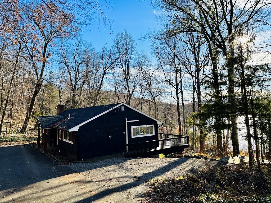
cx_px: 136
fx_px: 188
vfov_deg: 56.8
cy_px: 102
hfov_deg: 71.6
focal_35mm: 24
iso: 80
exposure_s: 1/2410
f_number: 1.78
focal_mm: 6.86
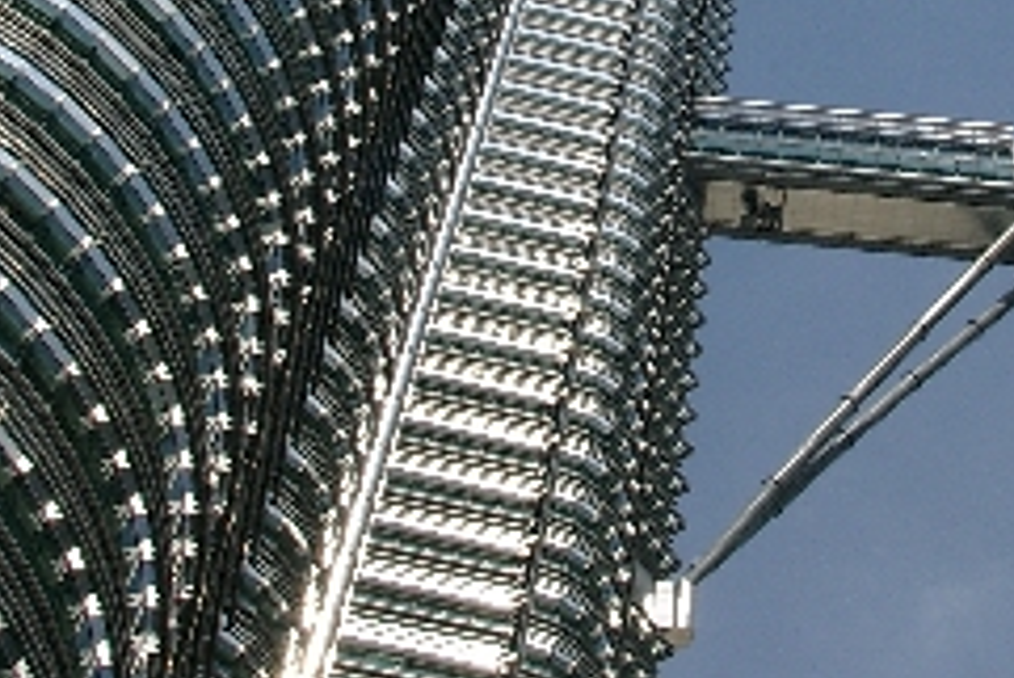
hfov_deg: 21.6
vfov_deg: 14.4
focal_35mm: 94
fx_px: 2649
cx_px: 677
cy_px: 38
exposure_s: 1/611
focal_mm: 7.13
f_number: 8
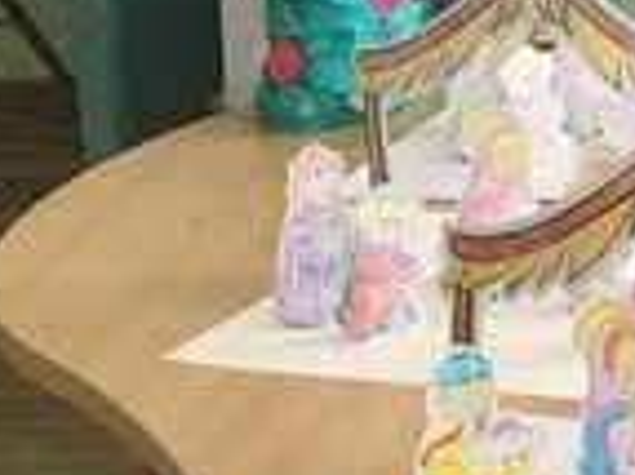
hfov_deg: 11.2
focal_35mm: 151
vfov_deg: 9.2
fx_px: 2768
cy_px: -499
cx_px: 1470
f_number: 2.2
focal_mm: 4.15
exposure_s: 1/33
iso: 50
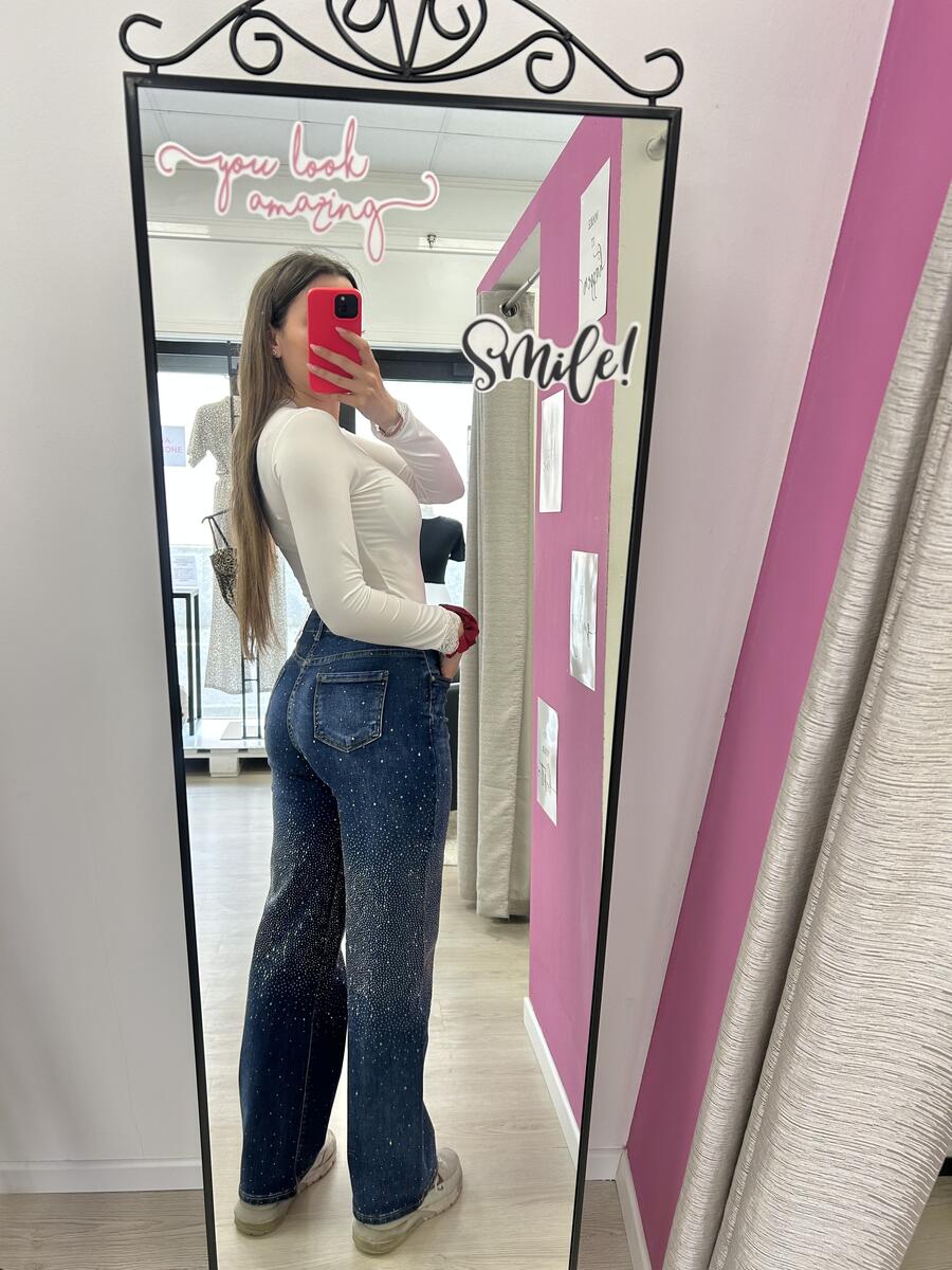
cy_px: 635
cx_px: 476
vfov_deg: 67.3
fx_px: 953
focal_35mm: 26
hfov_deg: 53.1
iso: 64
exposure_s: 1/100
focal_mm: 5.7
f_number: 1.5
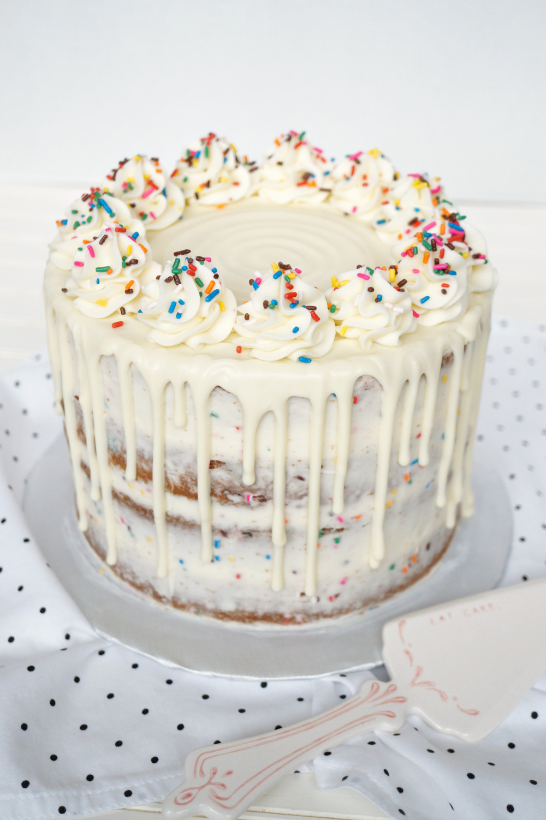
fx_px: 1025
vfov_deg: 43.6
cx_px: 273
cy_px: 410
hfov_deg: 29.8
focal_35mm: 45
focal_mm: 30
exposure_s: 1/50
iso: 800
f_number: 3.5
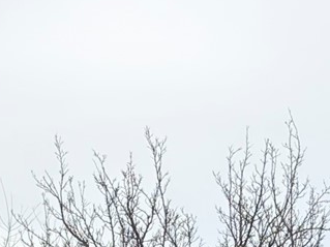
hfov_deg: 11.8
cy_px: 720
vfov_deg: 7.8
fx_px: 1591
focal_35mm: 167
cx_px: 133
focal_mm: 5.96
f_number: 1.6
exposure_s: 1/1263
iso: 50
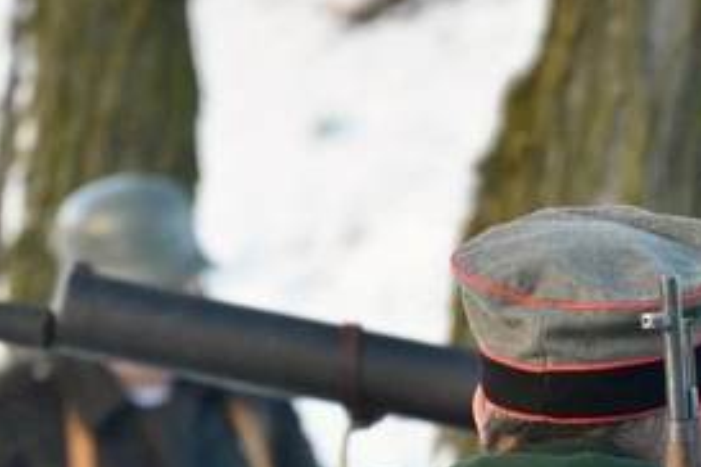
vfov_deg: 1.0
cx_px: 583
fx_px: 26753
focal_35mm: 1374
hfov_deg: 1.5
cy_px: 679
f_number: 6.3
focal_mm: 250
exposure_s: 1/500
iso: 1800
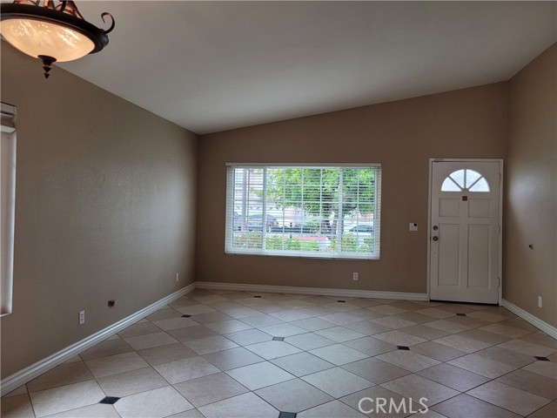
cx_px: 278
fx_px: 418
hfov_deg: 67.3
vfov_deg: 53.1
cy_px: 209
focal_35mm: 26
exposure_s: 1/120
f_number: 1.8
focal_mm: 5.4
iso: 100
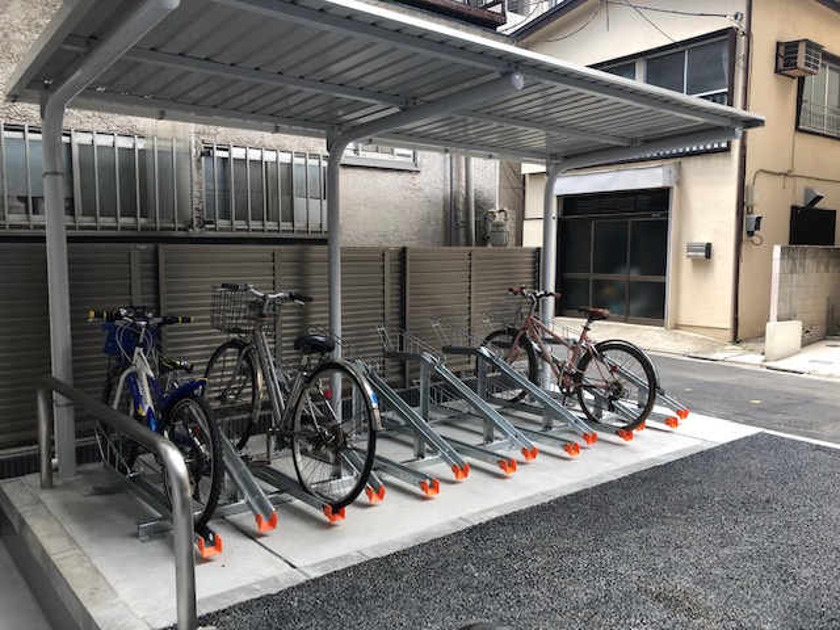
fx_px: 679
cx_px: 420
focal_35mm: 28
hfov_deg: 63.4
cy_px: 315
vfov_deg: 49.7
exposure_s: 1/100
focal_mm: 3.99
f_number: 1.8
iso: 25
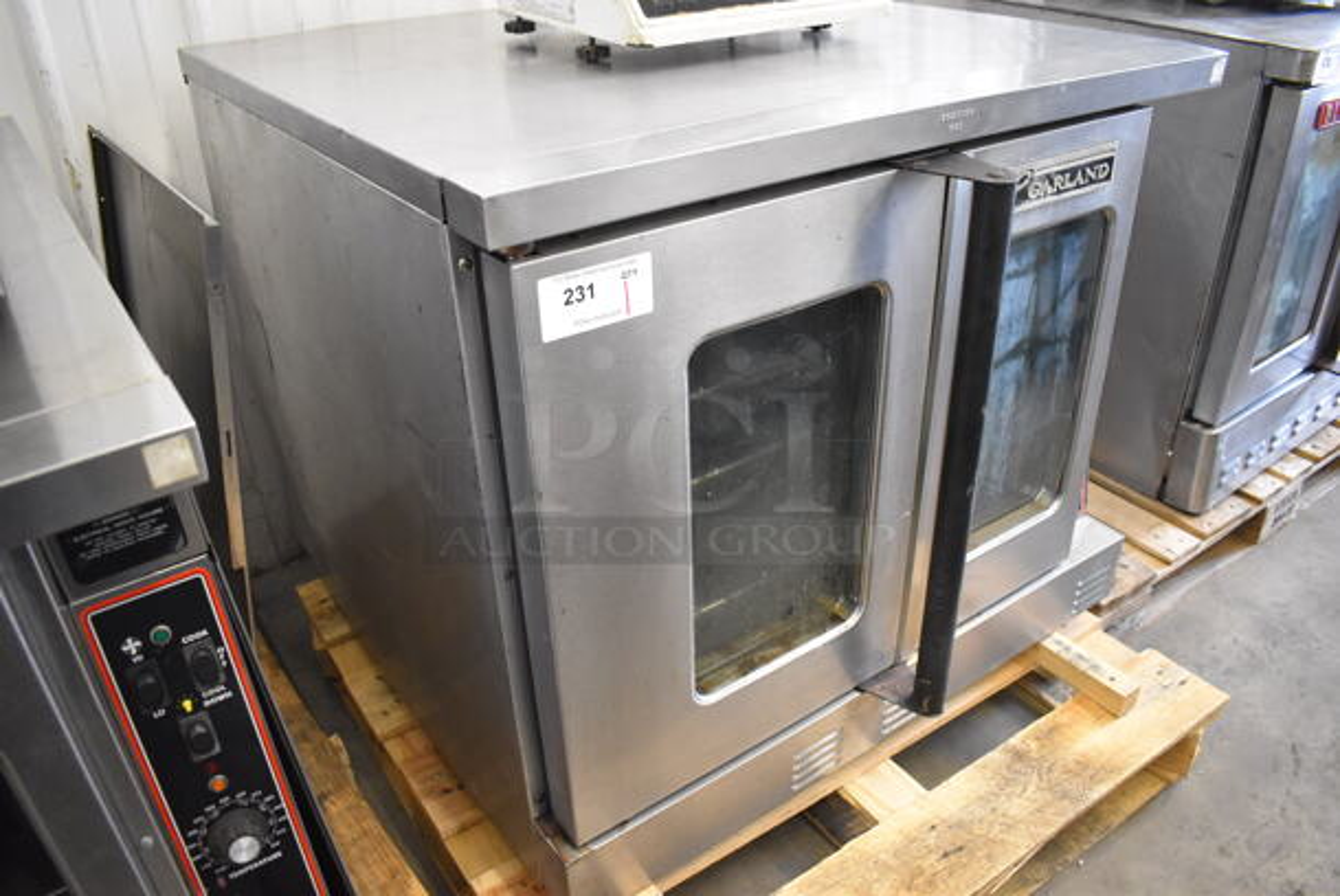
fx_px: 1006
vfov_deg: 48.0
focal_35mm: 27
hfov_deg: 67.3
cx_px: 670
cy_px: 448
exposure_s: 1/125
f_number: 3.5
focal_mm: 18
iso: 2200
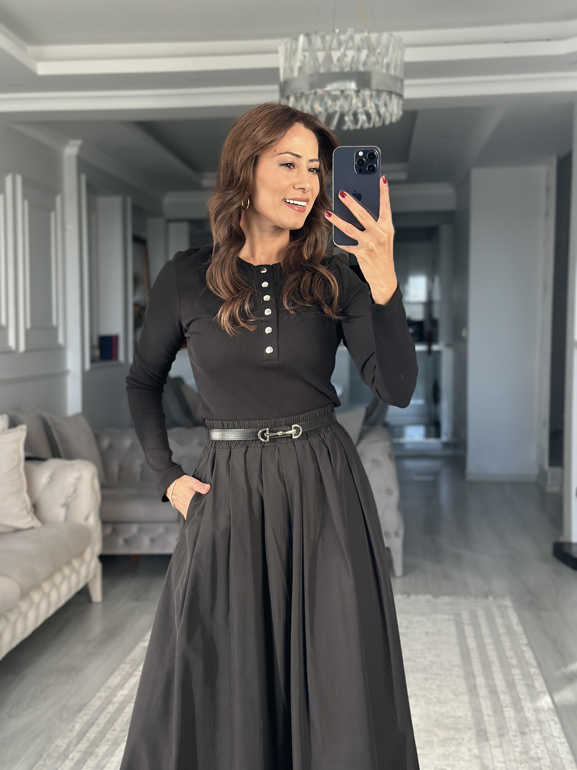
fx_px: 1067
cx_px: 288
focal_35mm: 48
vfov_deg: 39.7
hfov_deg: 30.3
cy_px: 385
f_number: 1.78
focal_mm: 6.86
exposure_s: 1/224
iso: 80
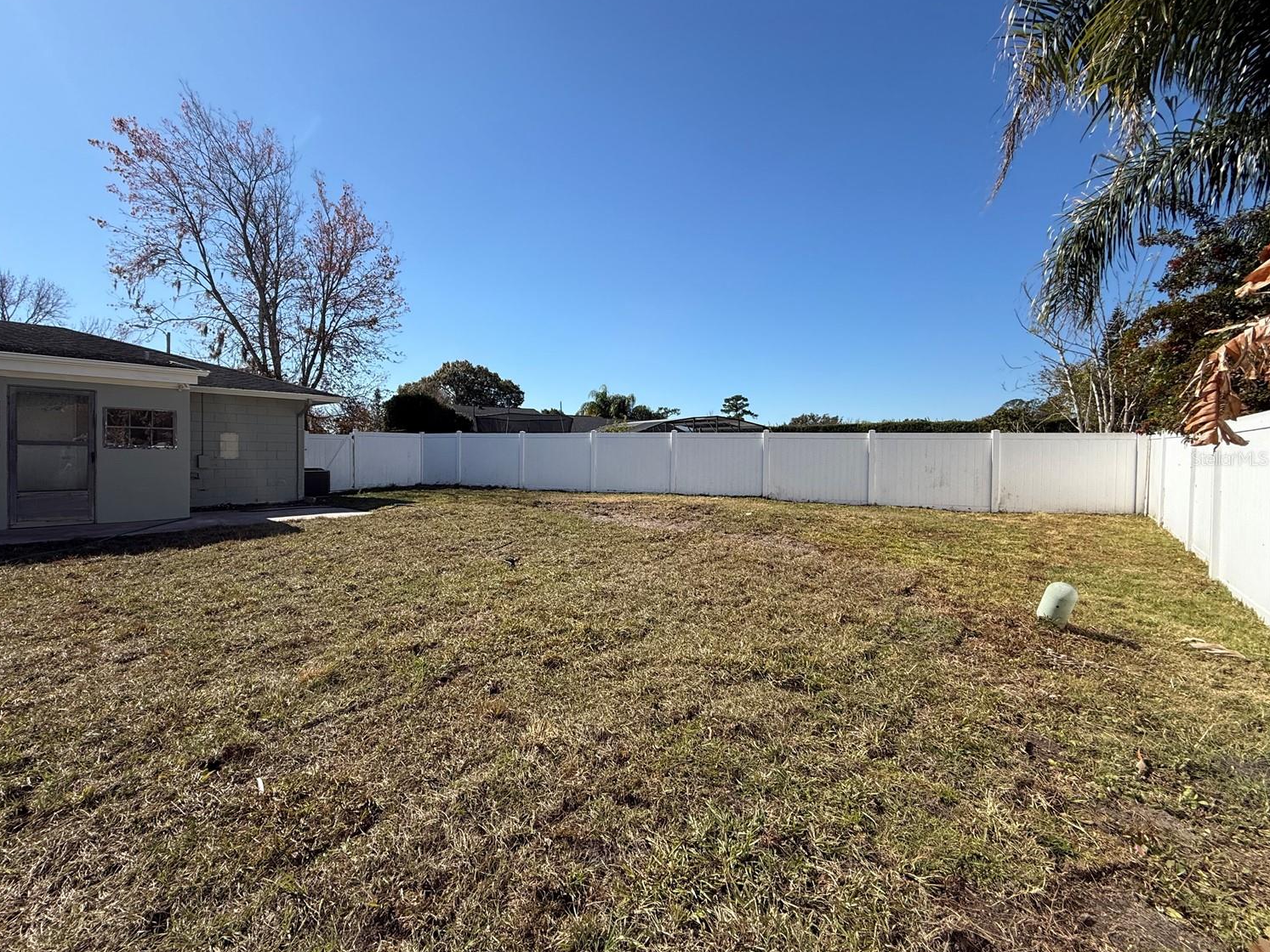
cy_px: 458
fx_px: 550
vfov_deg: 81.7
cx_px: 591
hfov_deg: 98.0
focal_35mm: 15
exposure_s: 1/2237
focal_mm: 2.22
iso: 50
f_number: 2.2
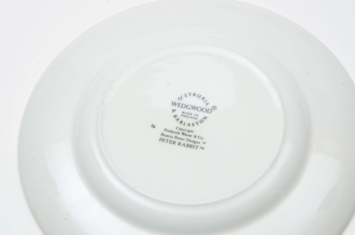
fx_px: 1550
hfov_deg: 13.1
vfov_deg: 8.7
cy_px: 118
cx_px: 178
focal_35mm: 158
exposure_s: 1/80
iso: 320
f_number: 16
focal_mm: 105
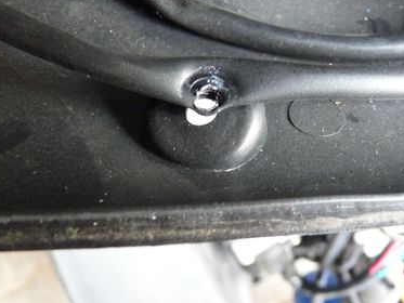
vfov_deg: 32.9
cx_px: 190
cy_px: 158
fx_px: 514
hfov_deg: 42.9
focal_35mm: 44
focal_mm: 5
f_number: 2.8
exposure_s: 1/25
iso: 400
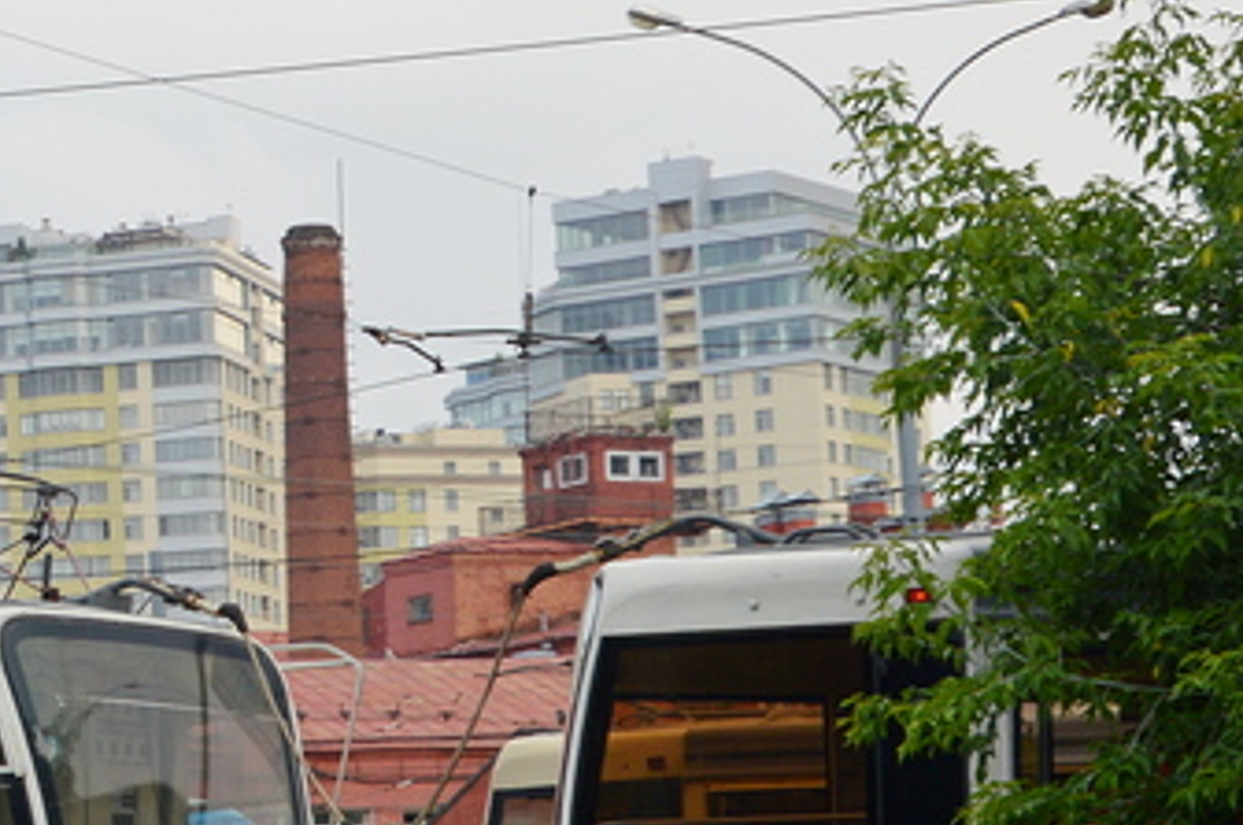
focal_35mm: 128
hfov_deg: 14.9
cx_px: -607
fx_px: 4413
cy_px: 494
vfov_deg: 10.7
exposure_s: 1/125
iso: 100
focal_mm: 28
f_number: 5.6
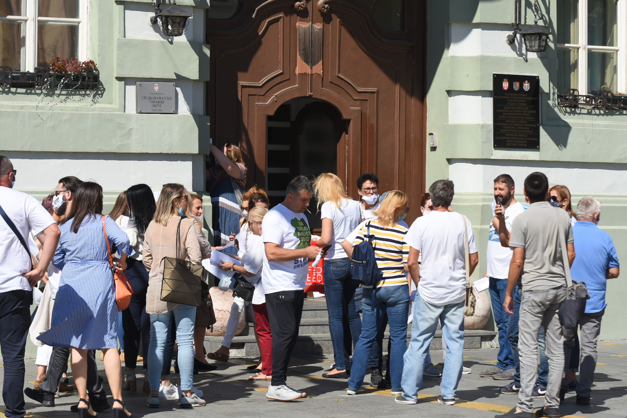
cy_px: 209
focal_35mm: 123
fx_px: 2142
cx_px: 314
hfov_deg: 16.7
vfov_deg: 11.1
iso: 200
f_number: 5
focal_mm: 82
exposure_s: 1/2000
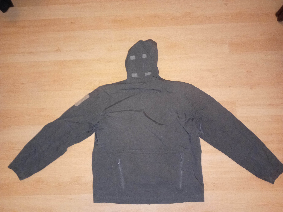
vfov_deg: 51.4
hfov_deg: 65.3
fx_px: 221
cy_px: 106
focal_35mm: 27
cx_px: 142
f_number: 1.8
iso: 2609
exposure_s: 1/16.7
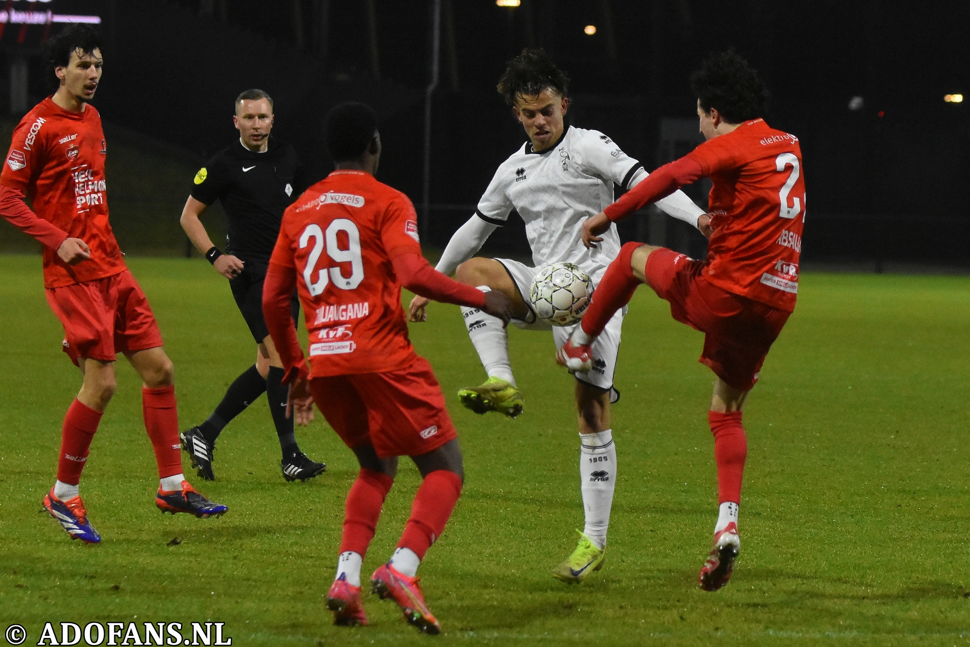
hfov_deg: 13.4
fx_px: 4122
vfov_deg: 9.0
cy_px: 324
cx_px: 485
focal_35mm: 153
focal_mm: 102
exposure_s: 1/1000
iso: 3200
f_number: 2.8
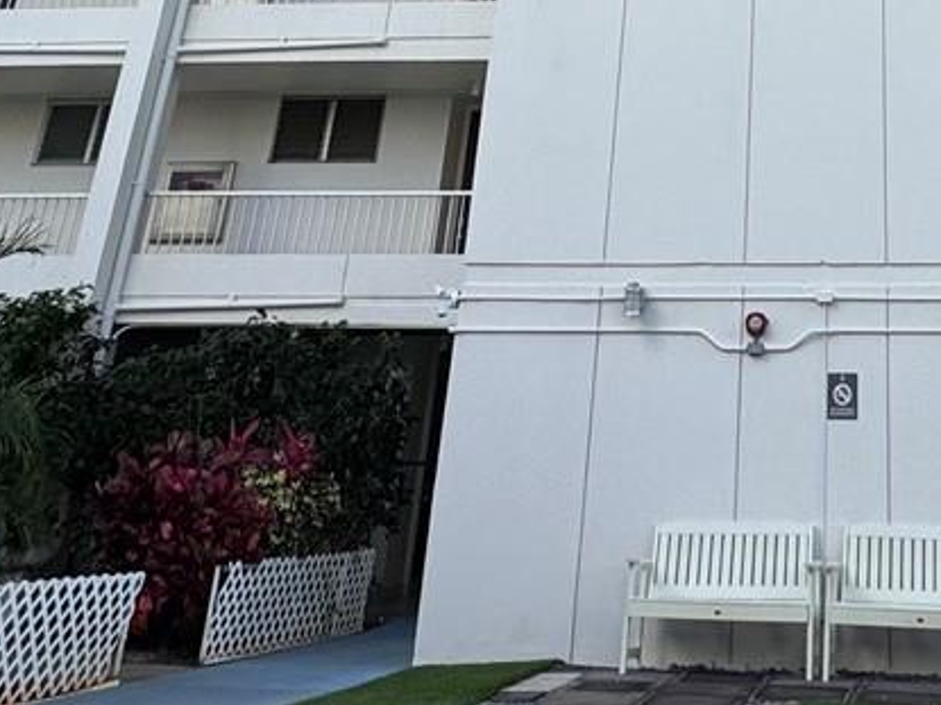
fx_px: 1468
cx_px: 839
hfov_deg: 33.7
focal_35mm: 54
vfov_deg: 21.3
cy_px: -435
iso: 40
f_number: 2.2
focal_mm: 2.22
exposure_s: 1/578
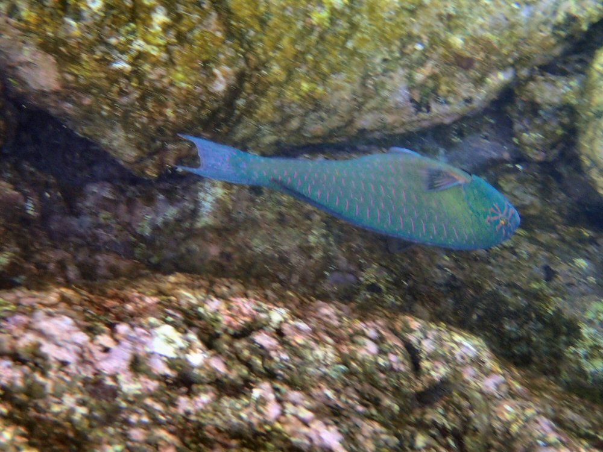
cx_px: 302
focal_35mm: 53
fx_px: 923
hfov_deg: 36.2
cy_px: 226
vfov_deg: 27.5
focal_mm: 9.61
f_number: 3.4
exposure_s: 1/100
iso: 160
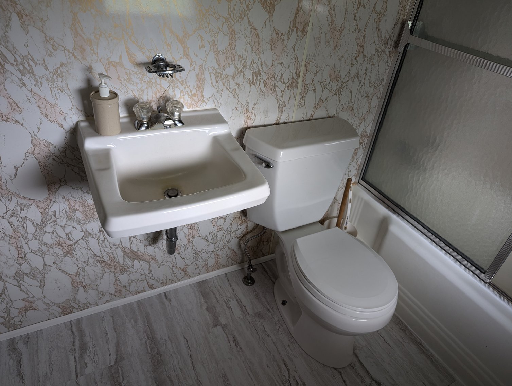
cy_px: 193
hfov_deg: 71.5
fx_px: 356
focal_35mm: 24
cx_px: 256
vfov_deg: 56.9
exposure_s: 1/38.2
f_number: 1.85
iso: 72
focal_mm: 6.81
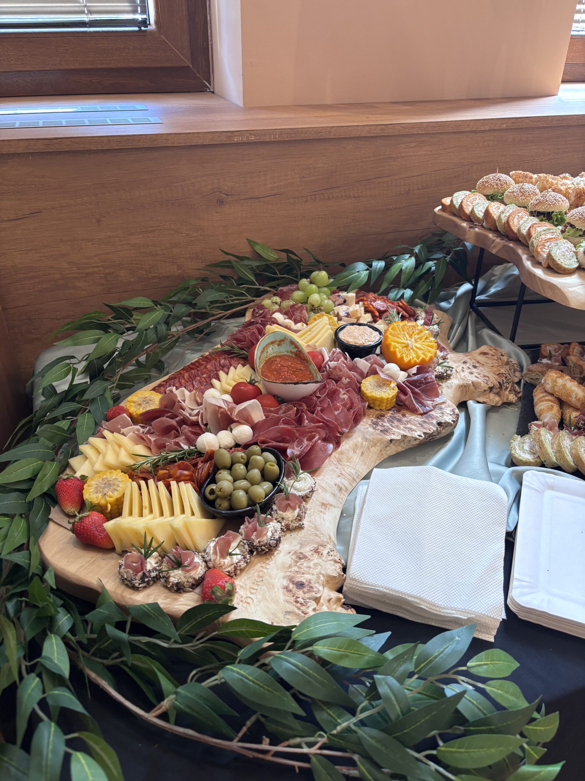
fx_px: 586
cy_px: 390
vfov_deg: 67.3
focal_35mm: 26
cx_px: 292
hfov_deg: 53.1
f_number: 1.6
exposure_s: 1/50
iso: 160
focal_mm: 5.96
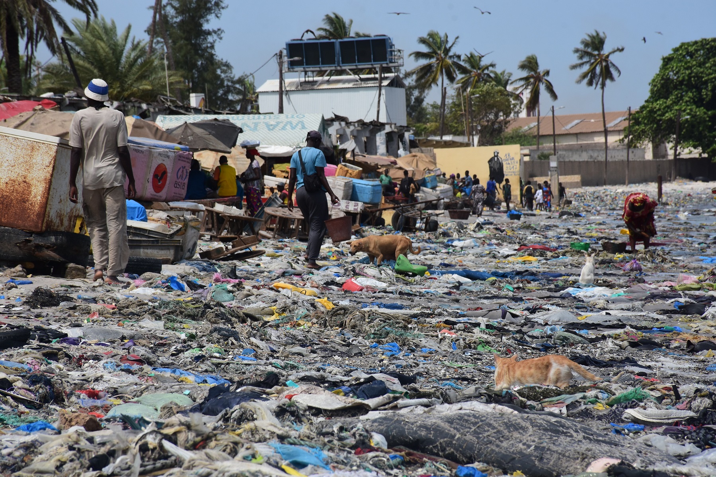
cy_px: 238
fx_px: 4177
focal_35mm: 210
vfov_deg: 6.5
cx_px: 358
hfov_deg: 9.8
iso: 320
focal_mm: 140
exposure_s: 1/640
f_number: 13
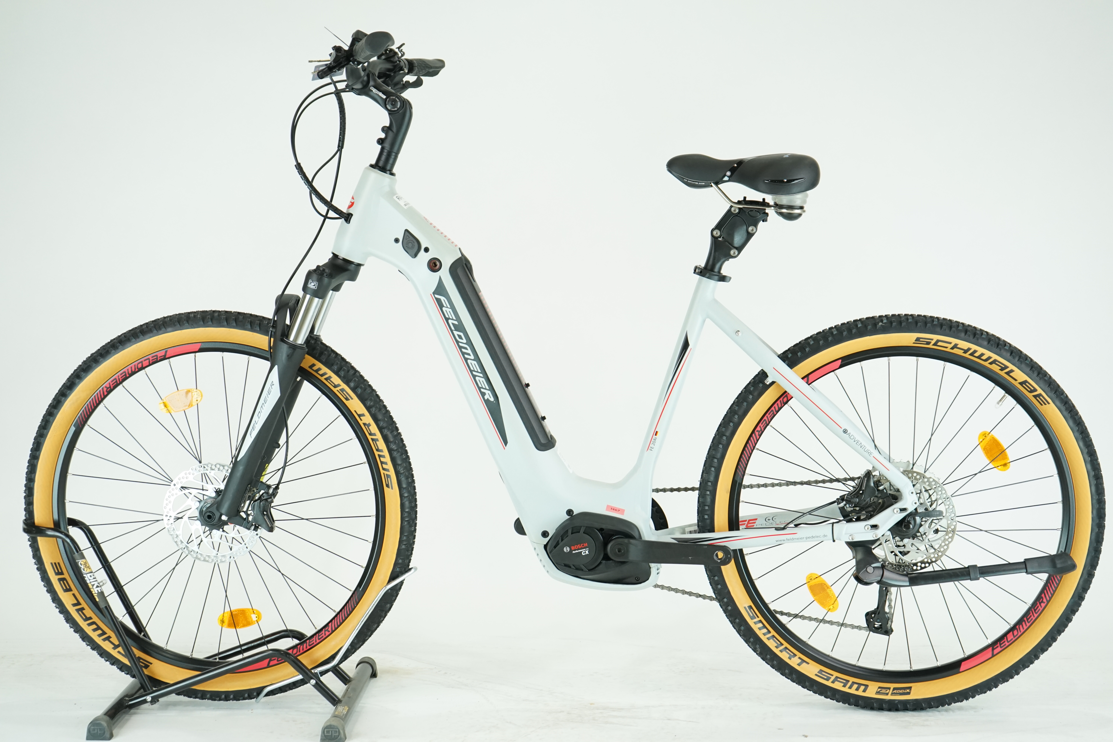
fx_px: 1762
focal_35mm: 57
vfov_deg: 23.8
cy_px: 371
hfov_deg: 35.1
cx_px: 556
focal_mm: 57
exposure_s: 1/200
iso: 1600
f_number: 5.6
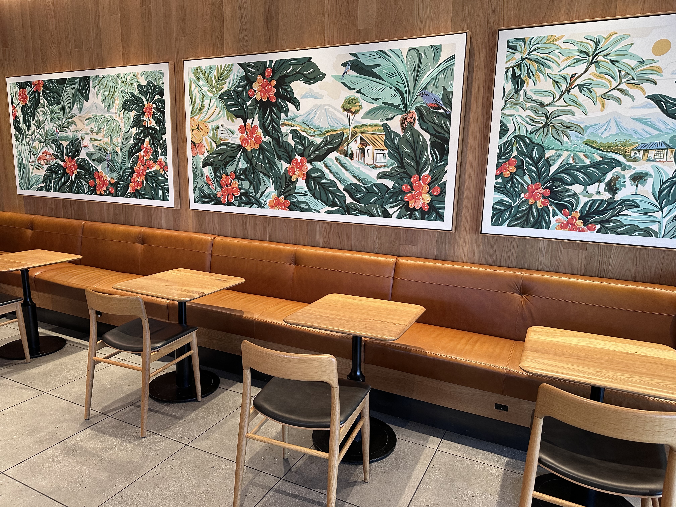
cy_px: 254
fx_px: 469
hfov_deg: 71.6
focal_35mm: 24
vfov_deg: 56.8
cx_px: 338
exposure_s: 1/60
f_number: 1.78
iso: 250
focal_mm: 6.86
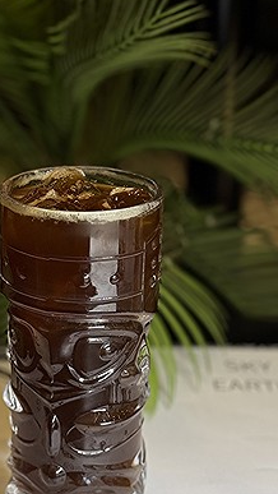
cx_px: 55
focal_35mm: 81
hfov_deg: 14.8
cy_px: 288
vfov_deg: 26.2
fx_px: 1060
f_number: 1.78
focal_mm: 6.76
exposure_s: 1/50
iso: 50
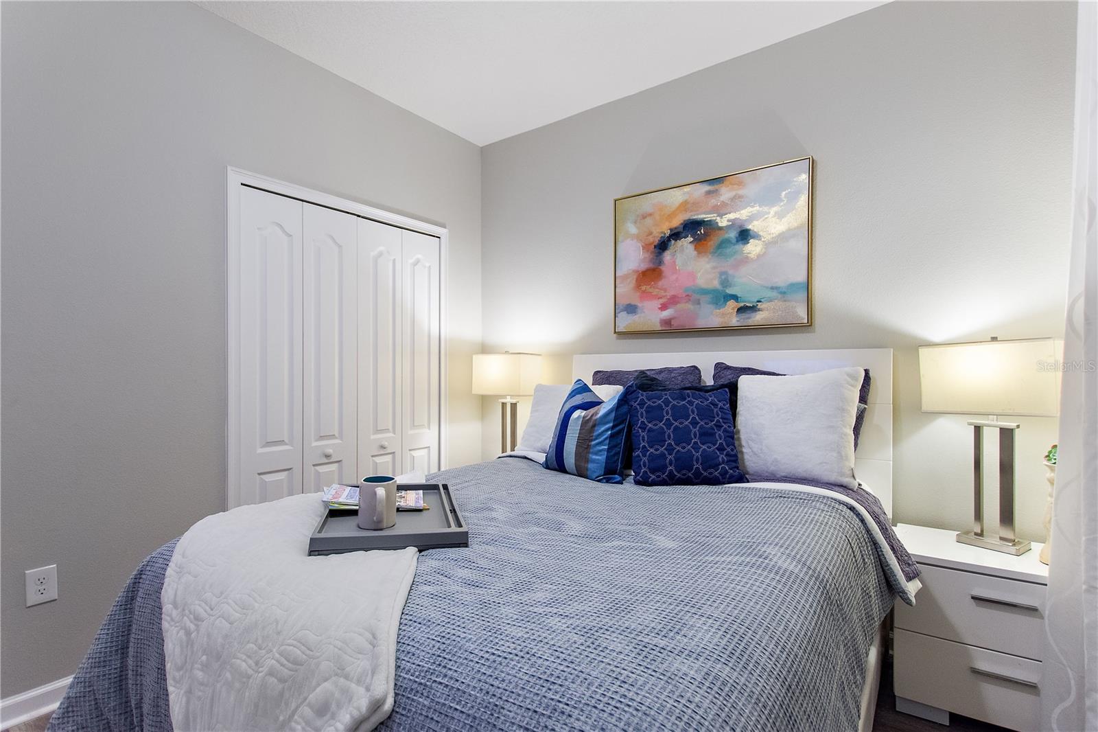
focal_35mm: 15
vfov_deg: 77.3
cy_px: 366
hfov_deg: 100.4
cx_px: 549
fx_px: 457
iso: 800
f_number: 4.5
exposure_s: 1/25
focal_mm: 10
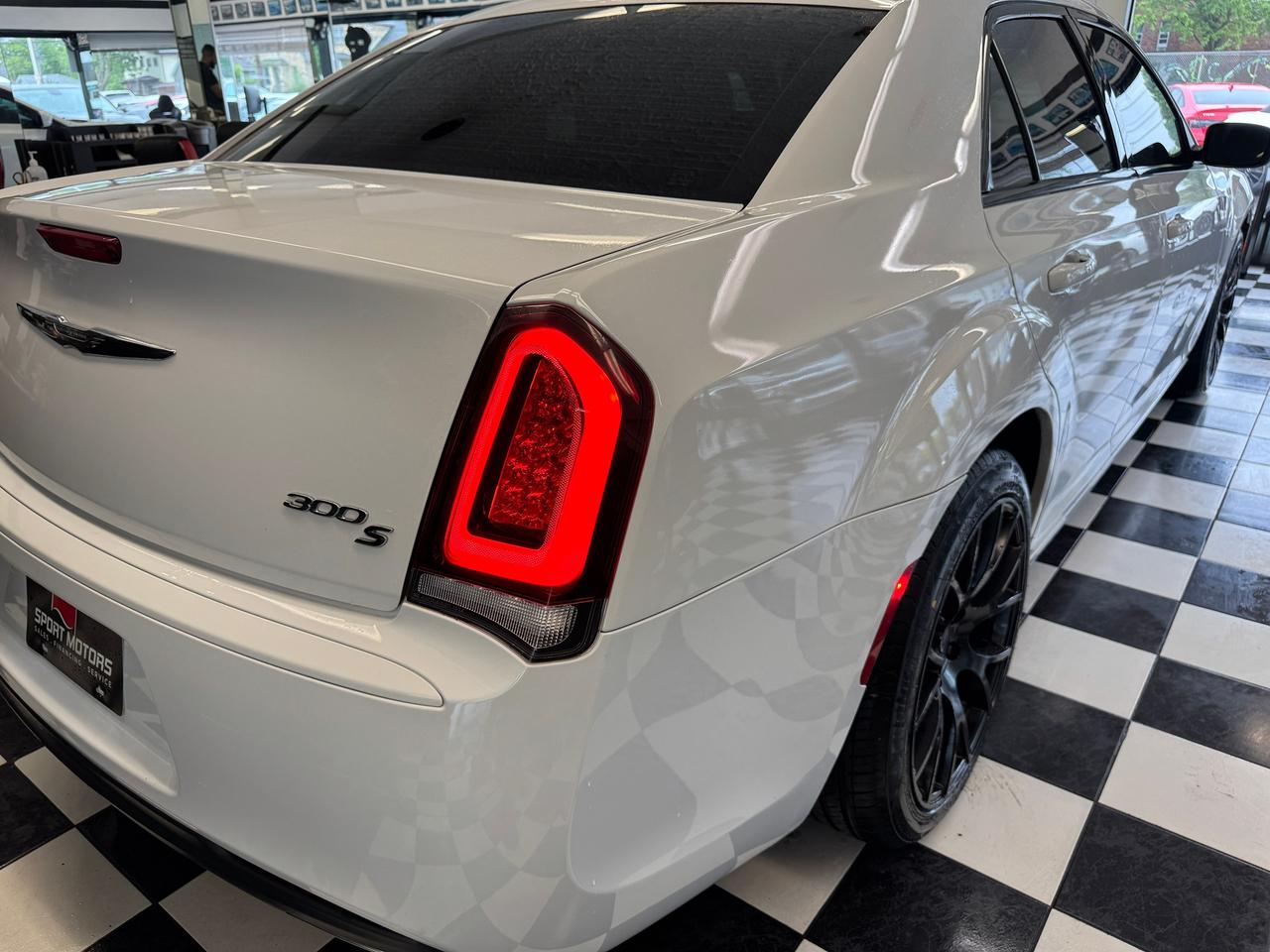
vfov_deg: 56.8
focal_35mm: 24
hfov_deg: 71.6
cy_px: 476
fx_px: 881
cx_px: 635
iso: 64
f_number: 1.78
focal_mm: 6.76
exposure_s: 1/120
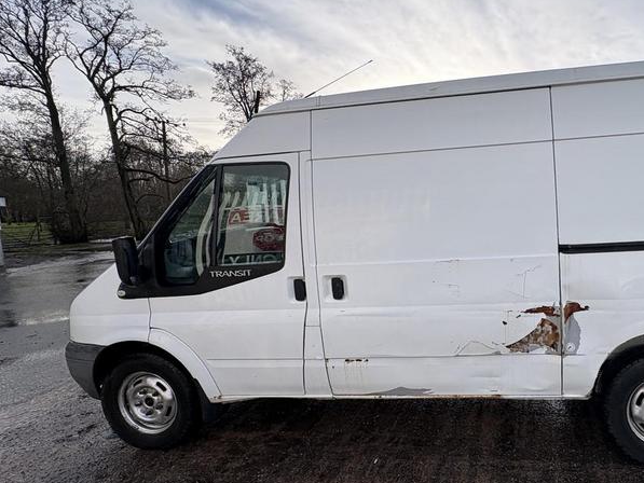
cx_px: 449
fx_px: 391
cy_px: 248
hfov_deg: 75.5
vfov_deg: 63.5
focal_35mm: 21
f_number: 2.2
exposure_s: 1/675
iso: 50
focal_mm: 2.22
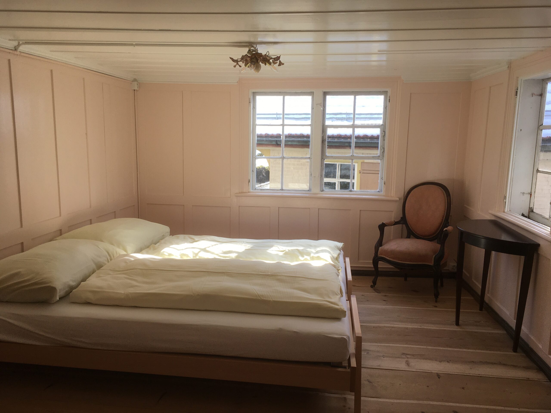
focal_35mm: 29
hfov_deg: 61.7
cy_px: 206
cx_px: 276
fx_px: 462
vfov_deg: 48.2
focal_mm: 4.15
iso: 25
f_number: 2.2
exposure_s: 1/252
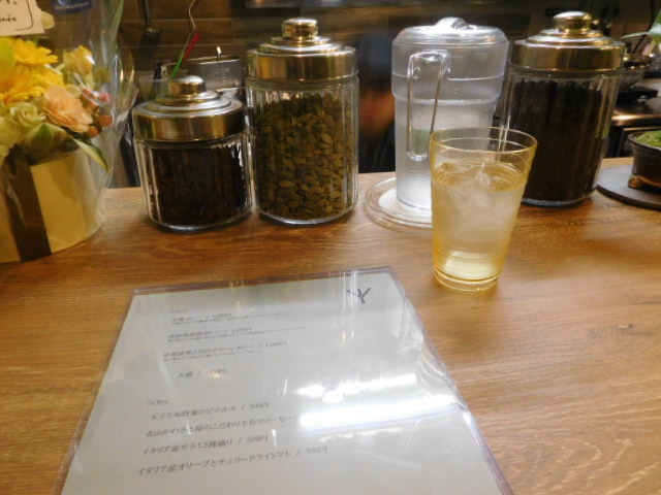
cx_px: 330
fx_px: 477
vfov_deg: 54.9
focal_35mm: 25
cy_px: 248
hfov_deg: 69.4
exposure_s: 1/25
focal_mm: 4.5
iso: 400
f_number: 3.4
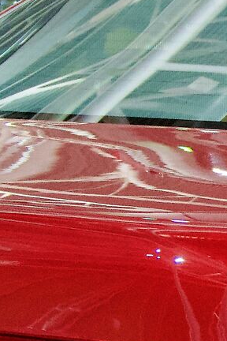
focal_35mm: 192
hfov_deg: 6.7
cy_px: 223
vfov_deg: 10.7
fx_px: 1814
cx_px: 604
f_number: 4
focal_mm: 23
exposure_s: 1/160
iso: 3200
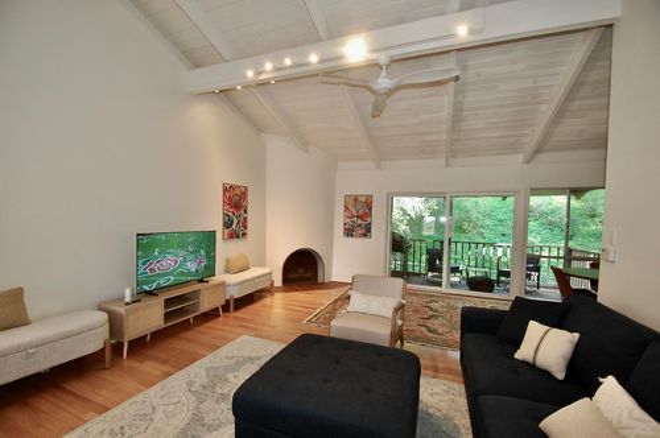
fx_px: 275
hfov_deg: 100.5
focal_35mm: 15
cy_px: 219
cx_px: 330
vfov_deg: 77.2
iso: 640
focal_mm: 10
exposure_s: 1/60
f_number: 4
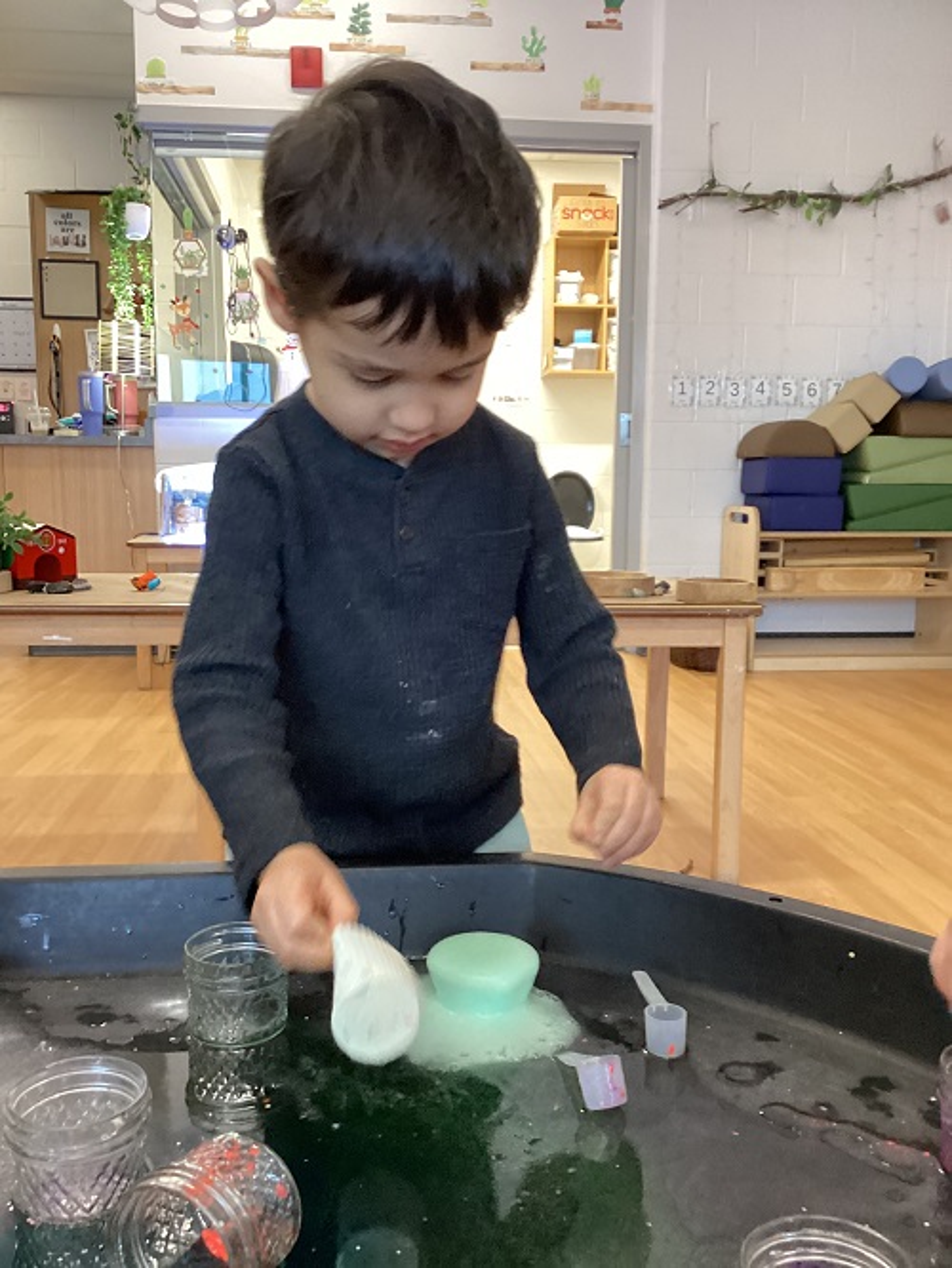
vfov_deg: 58.3
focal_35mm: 31
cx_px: 476
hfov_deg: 45.5
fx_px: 1136
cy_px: 634
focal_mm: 3.3
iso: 400
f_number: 2.4
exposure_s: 1/30
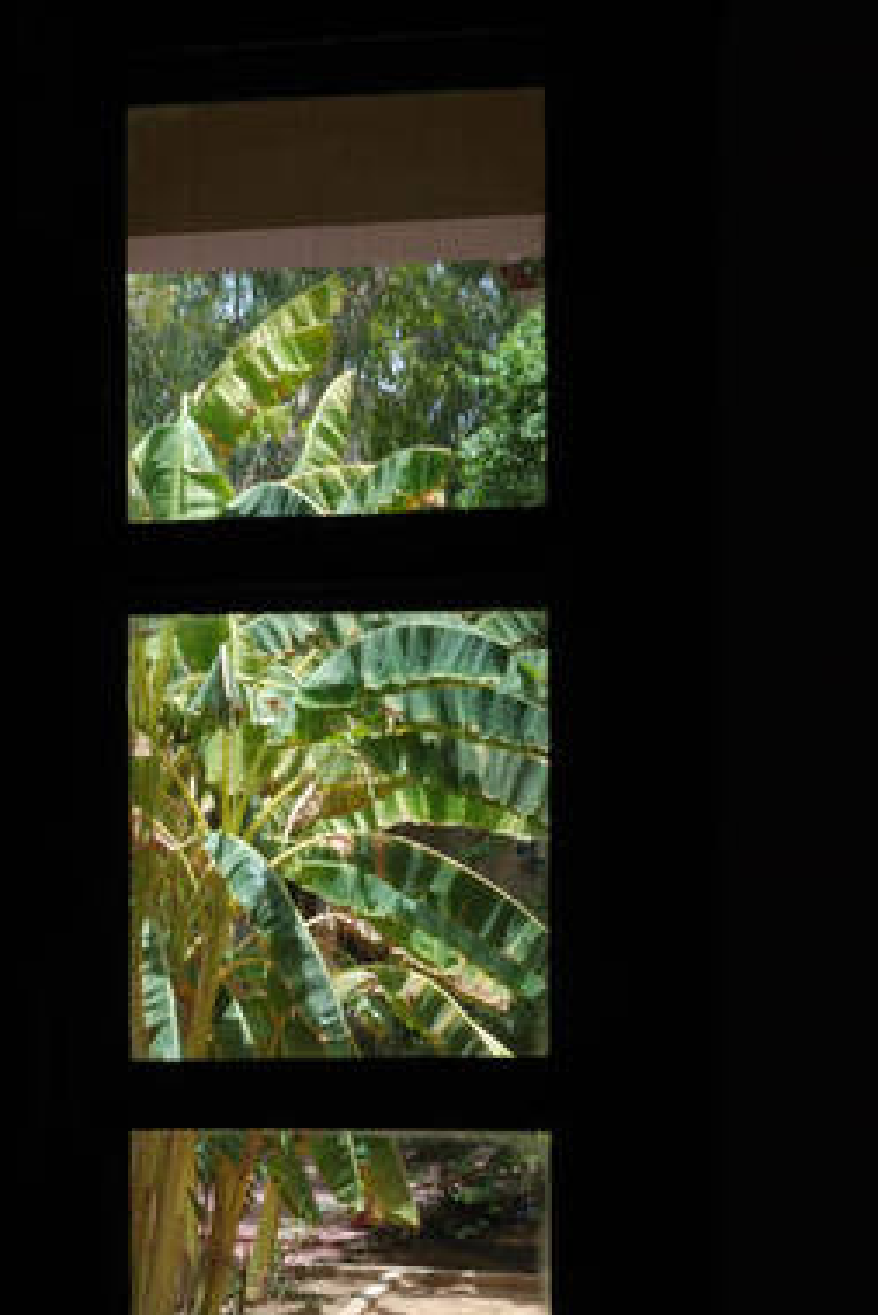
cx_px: 274
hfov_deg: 18.9
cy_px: 926
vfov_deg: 27.8
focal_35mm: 72
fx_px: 2631
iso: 100
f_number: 6.3
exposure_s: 1/80
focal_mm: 26
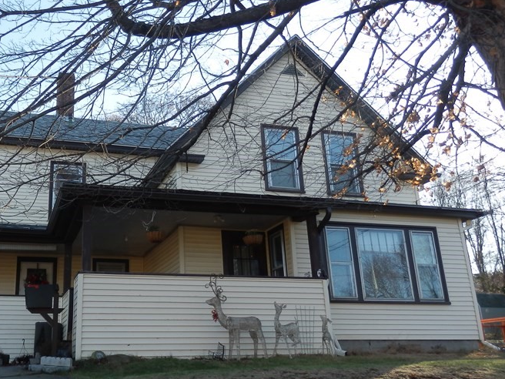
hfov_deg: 46.8
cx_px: 152
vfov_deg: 36.8
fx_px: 569
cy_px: 183
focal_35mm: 39
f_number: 3
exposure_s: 1/320
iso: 80
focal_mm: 4.5
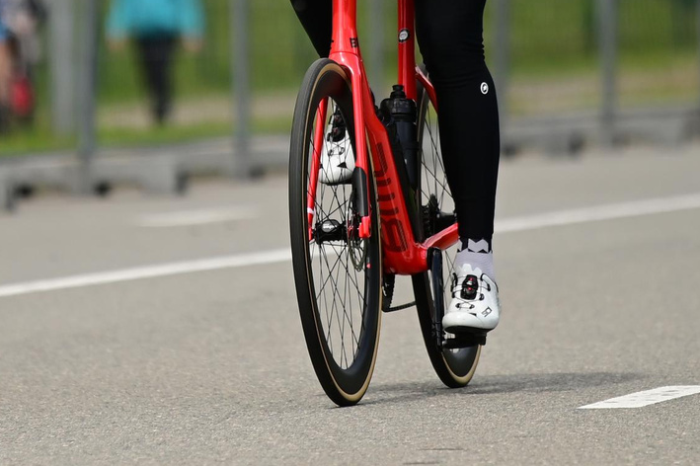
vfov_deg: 1.9
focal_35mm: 722
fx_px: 14032
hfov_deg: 2.9
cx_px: 229
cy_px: -64
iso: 160
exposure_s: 1/2000
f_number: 2.8
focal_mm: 200
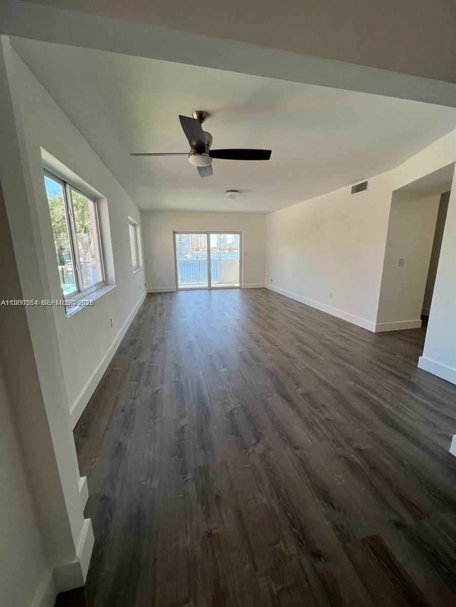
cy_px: 304
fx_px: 228
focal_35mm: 13
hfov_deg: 89.9
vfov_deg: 106.2
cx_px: 228
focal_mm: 1.57
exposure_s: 1/120
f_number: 1.8
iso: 32
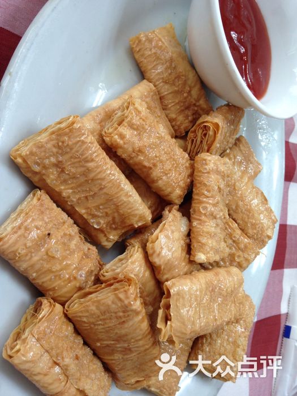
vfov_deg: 55.4
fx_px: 378
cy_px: 198
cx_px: 148
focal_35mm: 33
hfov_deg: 42.9
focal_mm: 4.12
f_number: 2.4
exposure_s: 1/20
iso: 80
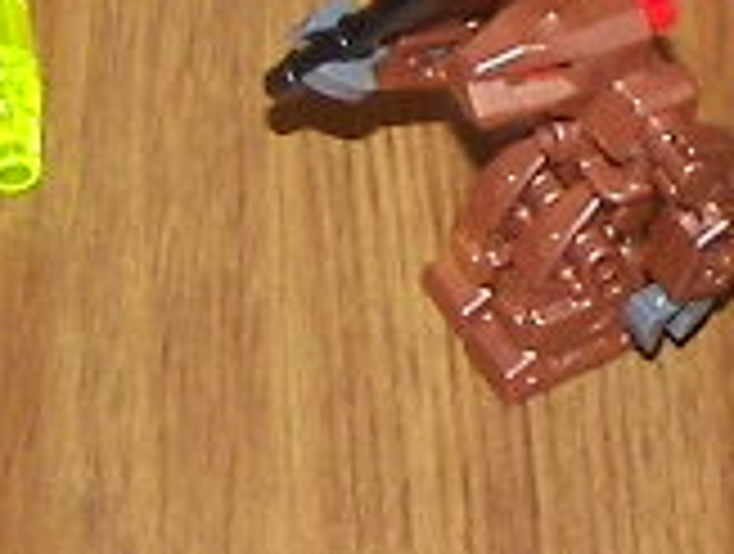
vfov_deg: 5.3
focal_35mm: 282
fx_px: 5993
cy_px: -27
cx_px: 883
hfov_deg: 7.0
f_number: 2.8
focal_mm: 6
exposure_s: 1/30
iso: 100
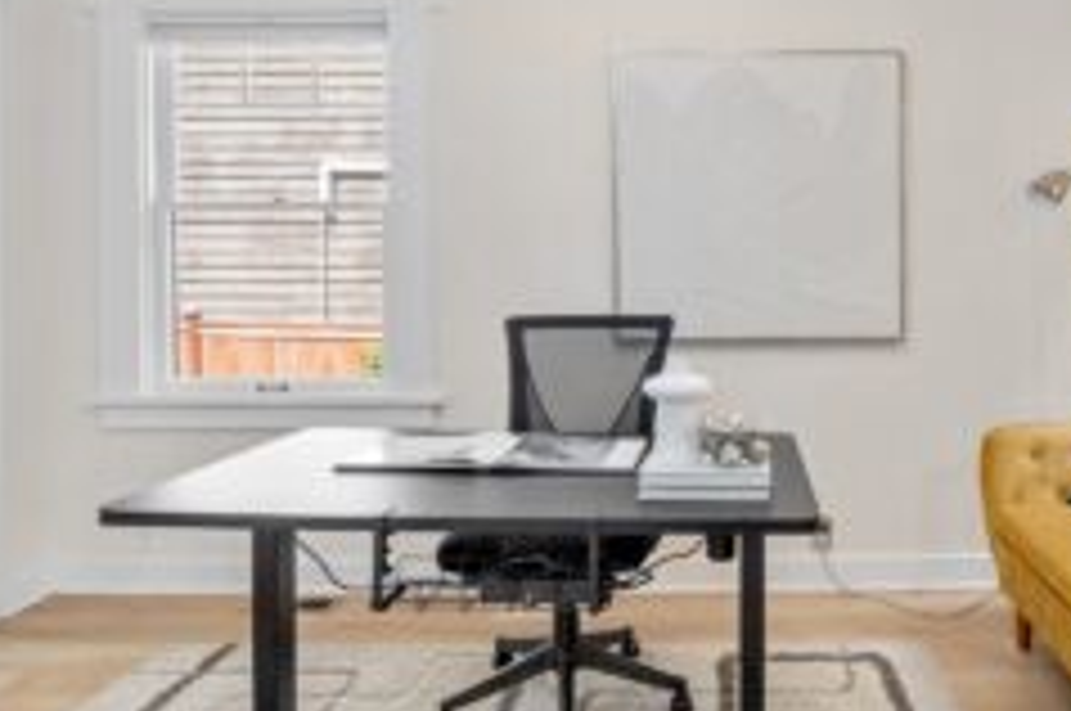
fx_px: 832
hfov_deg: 63.3
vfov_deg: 45.9
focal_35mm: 28
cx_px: 742
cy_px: 274
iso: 400
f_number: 7.1
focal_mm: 8
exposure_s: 1/15
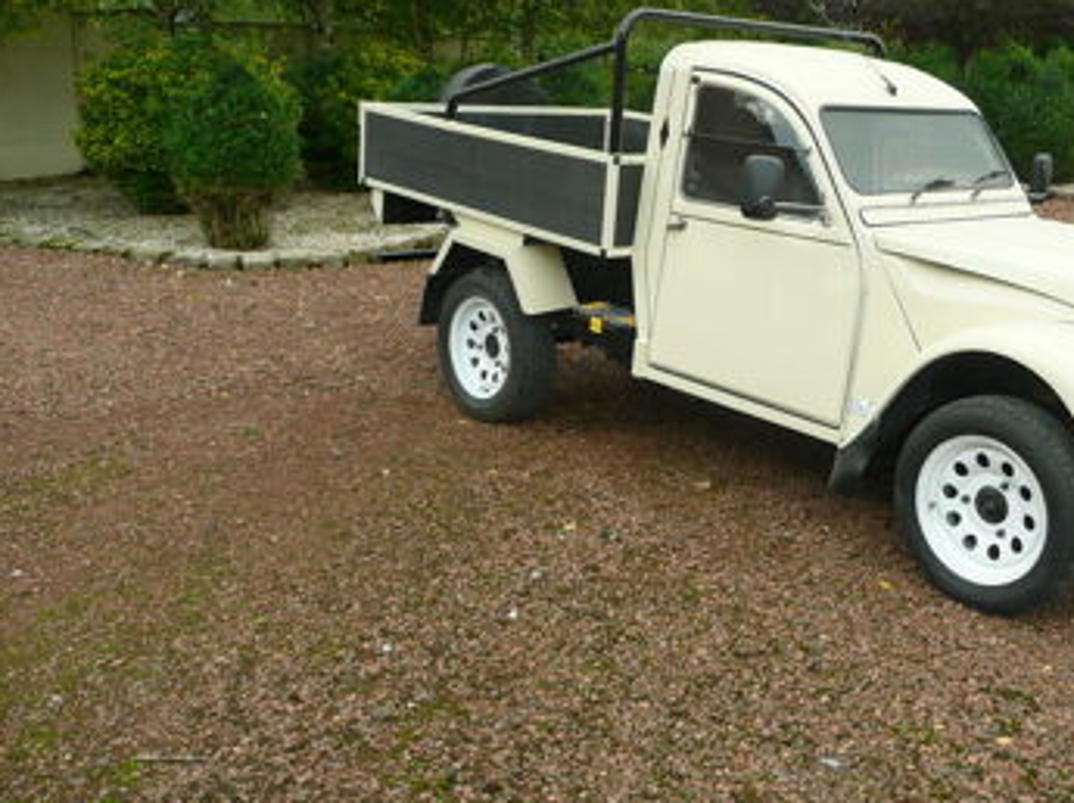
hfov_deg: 47.0
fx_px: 1209
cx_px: 735
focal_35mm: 39
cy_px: 283
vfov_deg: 36.5
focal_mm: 4.6
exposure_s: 1/125
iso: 100
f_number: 3.3
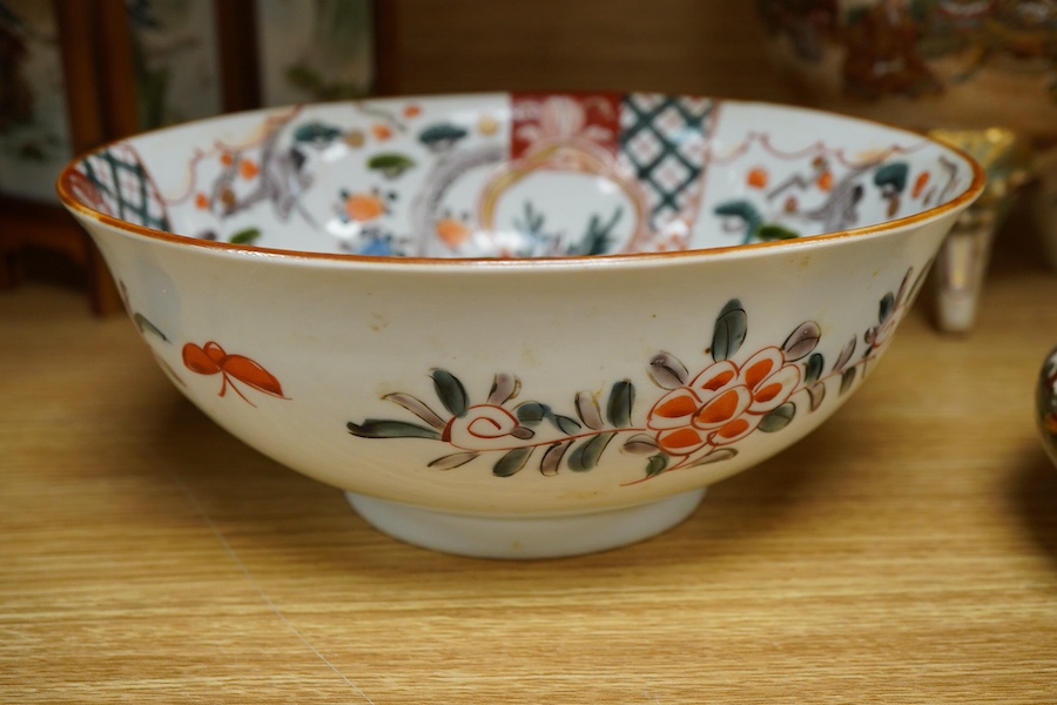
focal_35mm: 45
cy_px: 352
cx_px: 528
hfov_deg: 43.6
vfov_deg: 29.9
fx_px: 1321
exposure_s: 1/125
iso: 1250
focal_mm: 30
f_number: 9
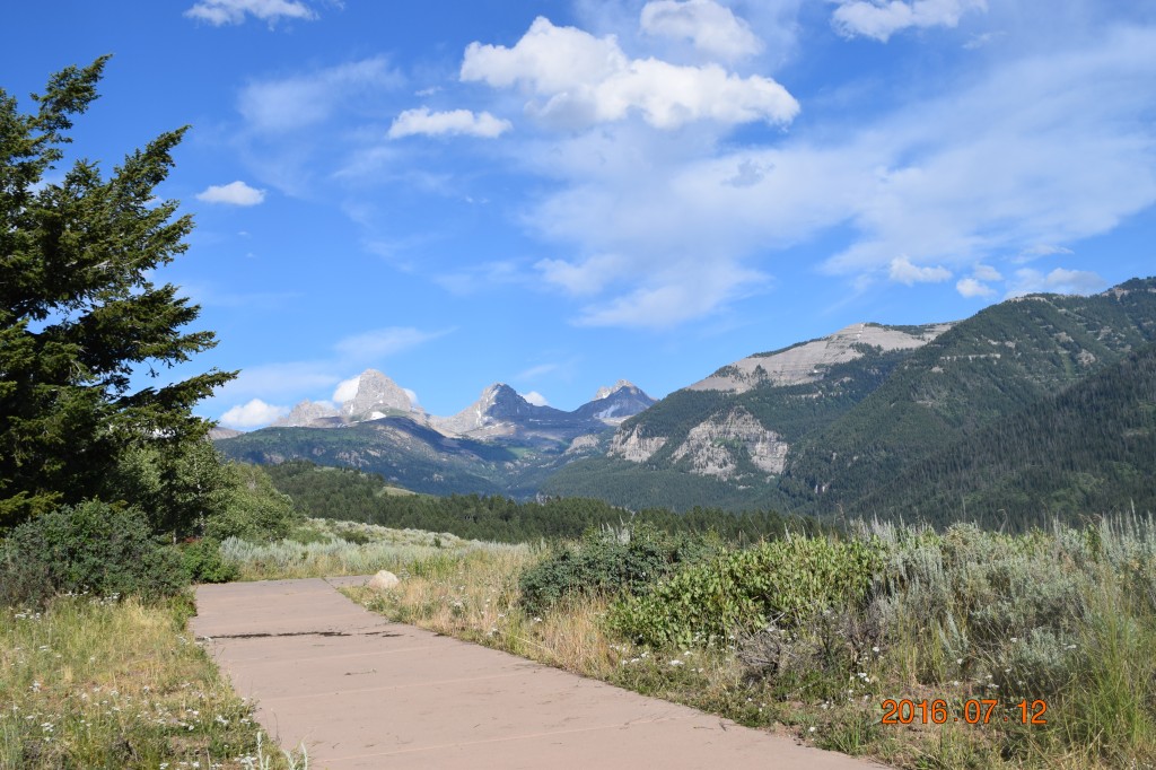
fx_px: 1541
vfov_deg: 28.1
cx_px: 578
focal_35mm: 48
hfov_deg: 41.1
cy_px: 385
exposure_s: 1/400
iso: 200
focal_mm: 32
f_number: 10
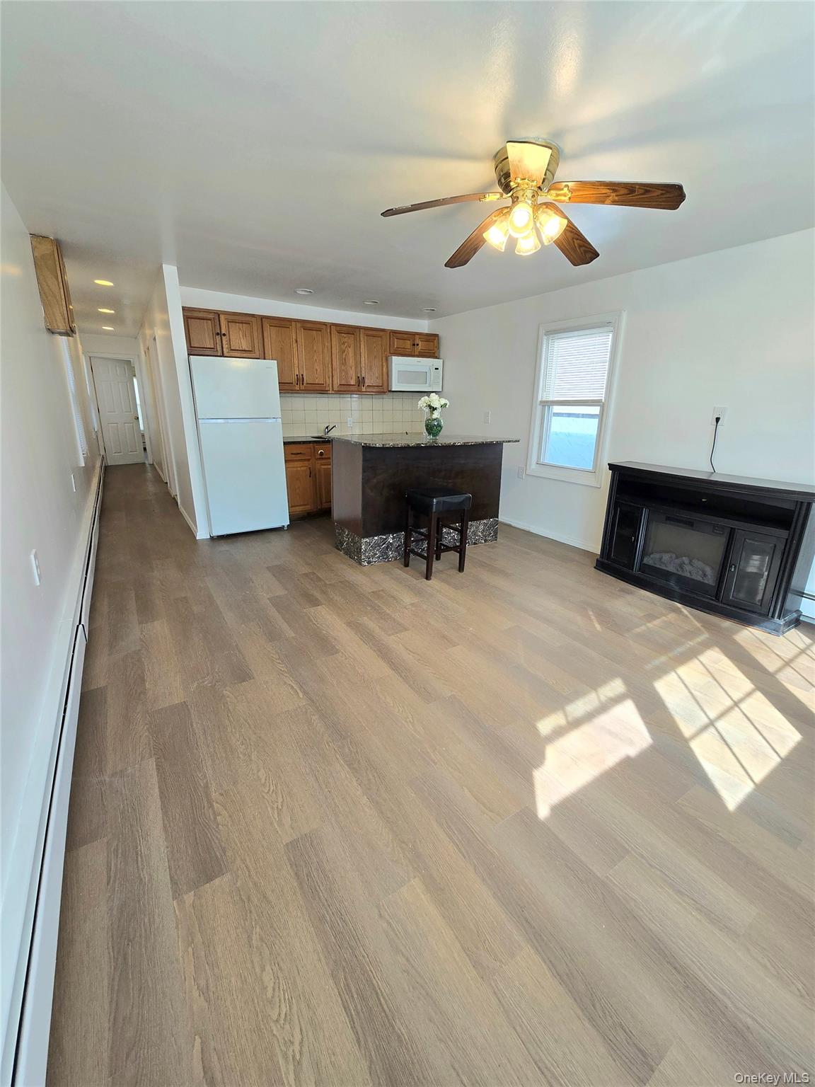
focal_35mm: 13
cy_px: 544
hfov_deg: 89.9
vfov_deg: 106.2
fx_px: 408
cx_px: 408
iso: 64
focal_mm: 2.2
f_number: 2.2
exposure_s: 1/120
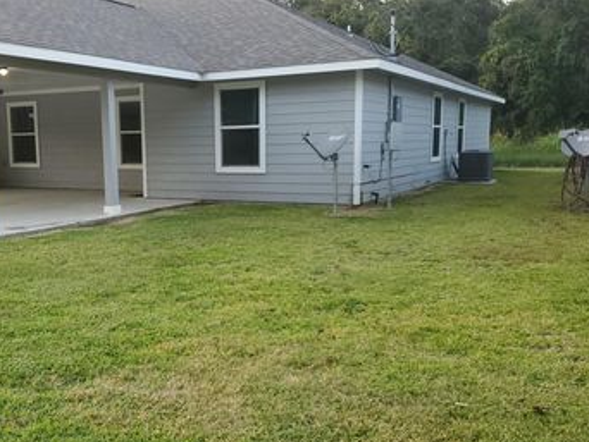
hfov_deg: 48.5
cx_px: 220
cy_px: 238
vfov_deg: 37.7
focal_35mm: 38
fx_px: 647
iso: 80
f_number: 1.5
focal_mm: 4.3
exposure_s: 1/120
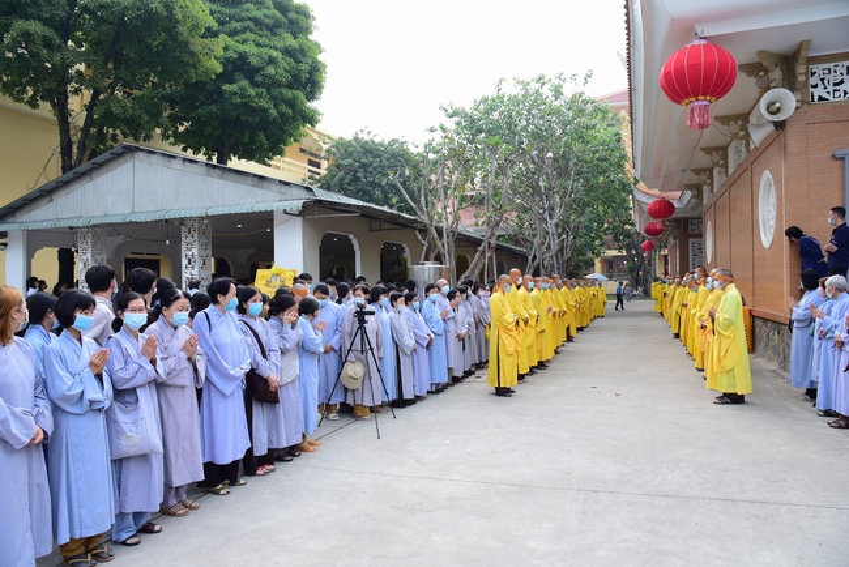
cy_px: 284
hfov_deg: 73.7
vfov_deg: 53.2
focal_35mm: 24
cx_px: 424
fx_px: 566
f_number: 10
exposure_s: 1/125
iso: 640
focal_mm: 24
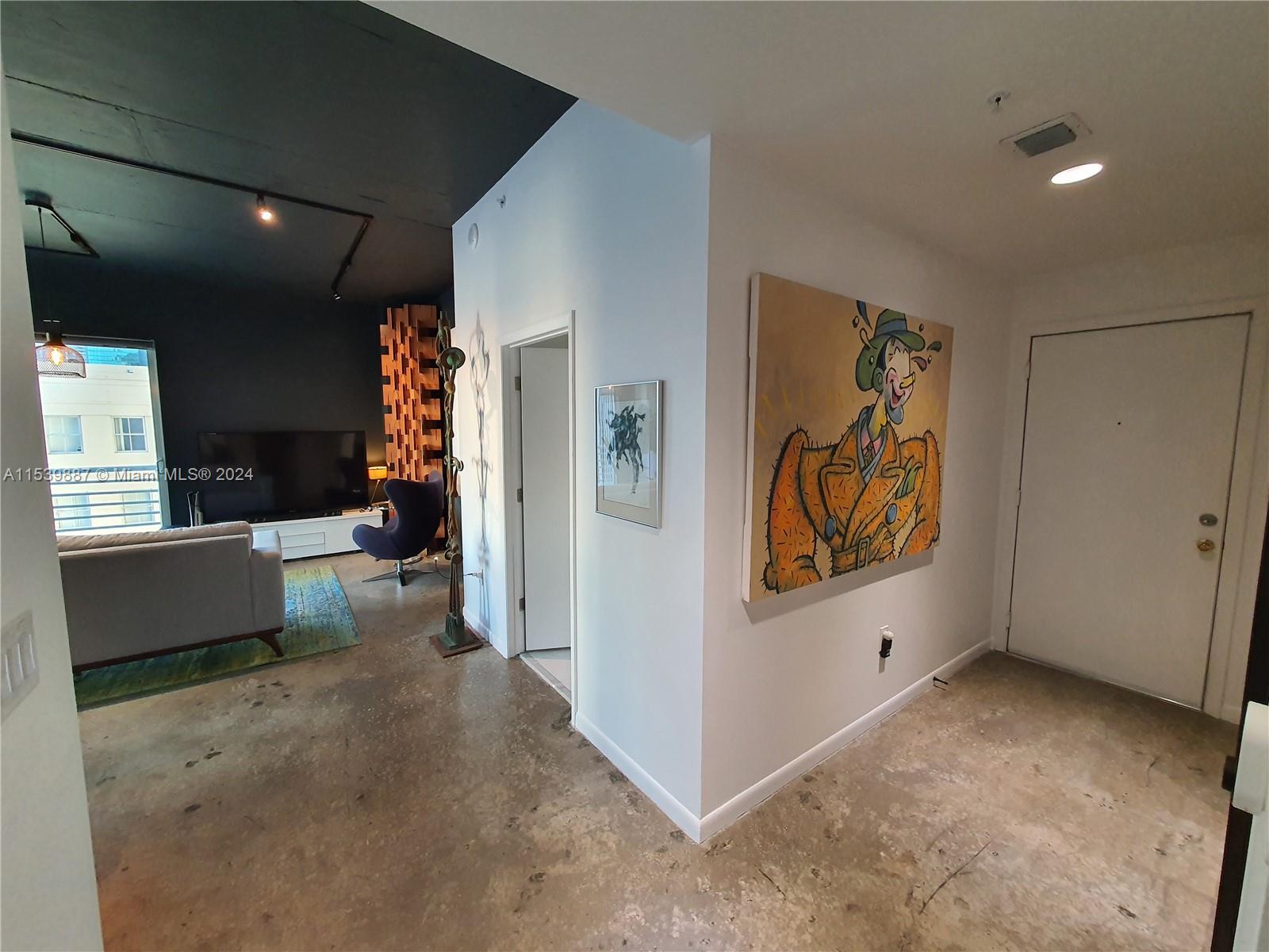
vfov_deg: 89.9
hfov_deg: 106.2
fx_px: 477
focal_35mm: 13
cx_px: 634
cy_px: 476
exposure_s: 1/60
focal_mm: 1.8
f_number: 2.2
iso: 320
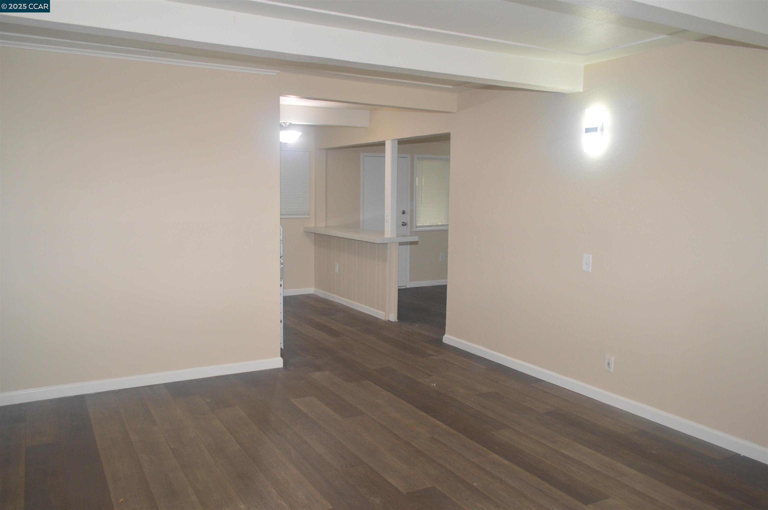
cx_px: 384
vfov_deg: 47.8
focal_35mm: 27
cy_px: 255
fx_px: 575
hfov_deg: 67.4
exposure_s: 1/60
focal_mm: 18
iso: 450
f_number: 3.5
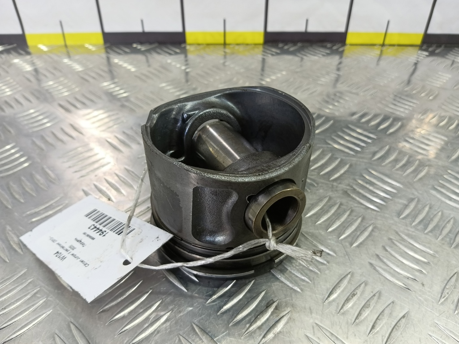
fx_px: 305
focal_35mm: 23
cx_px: 230
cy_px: 172
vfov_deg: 58.9
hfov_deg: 73.9
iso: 139
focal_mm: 4.11
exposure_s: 1/50
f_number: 1.6
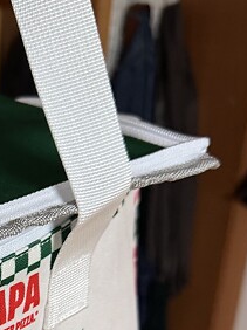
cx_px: -110
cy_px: 360
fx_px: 715
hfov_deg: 17.8
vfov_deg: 24.3
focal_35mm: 75
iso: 200
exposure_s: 1/60
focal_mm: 6.76
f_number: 1.78
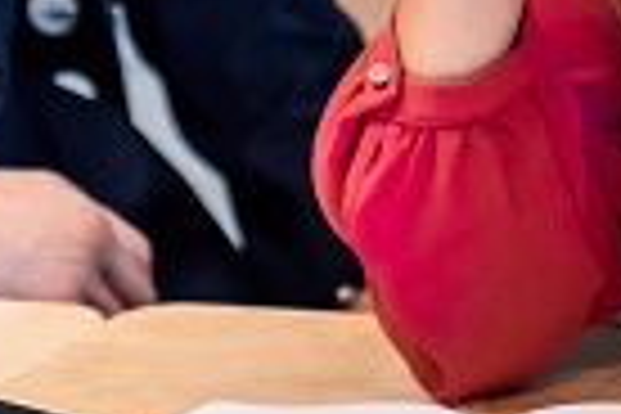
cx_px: 436
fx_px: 5520
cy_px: -538
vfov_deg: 4.2
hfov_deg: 6.4
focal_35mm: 320
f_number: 3.5
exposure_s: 1/200
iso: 400
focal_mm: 60
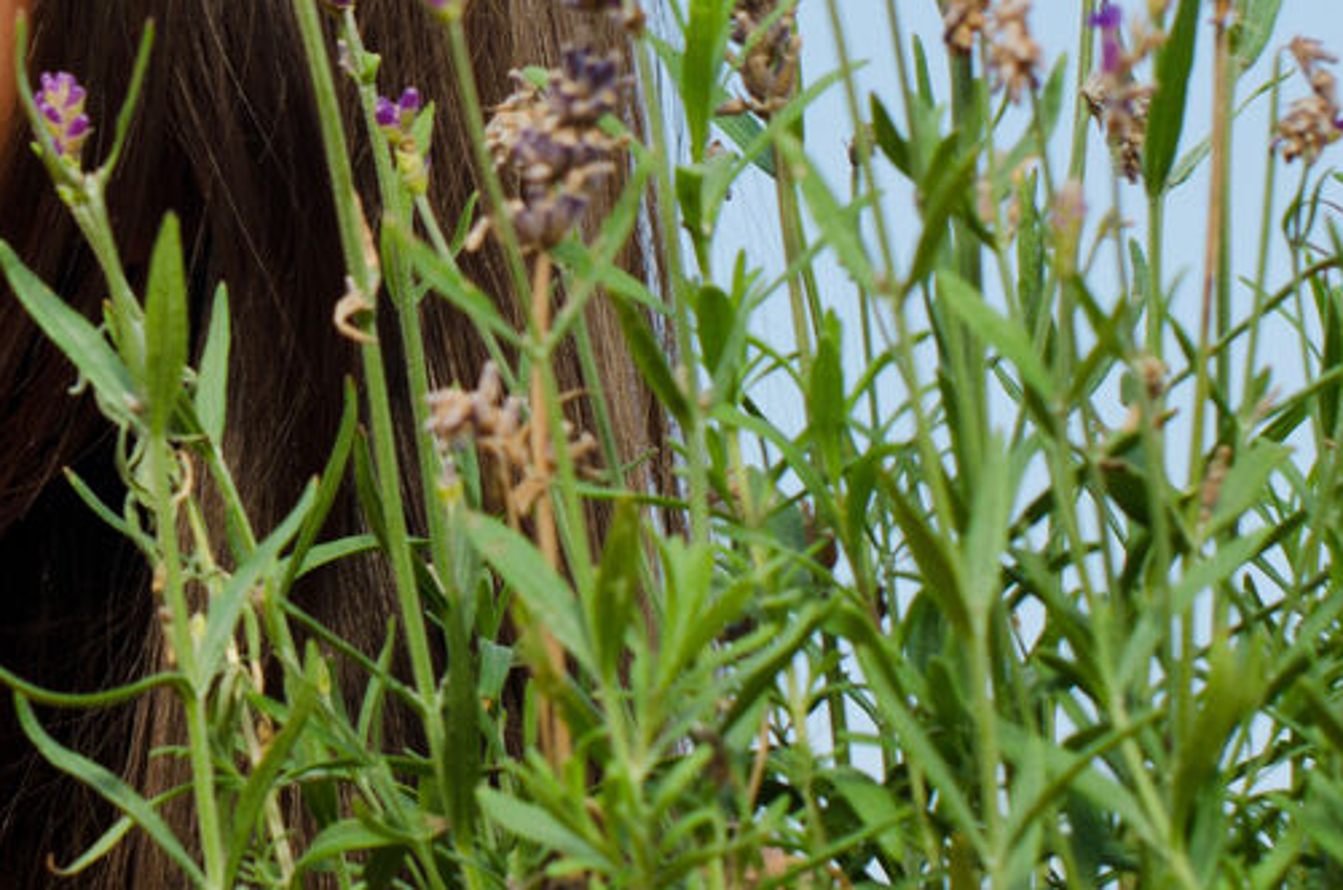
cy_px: 3
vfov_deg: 5.6
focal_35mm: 244
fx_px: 9085
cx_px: -328
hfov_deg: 8.4
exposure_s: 1/250
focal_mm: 50
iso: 100
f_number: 5.6
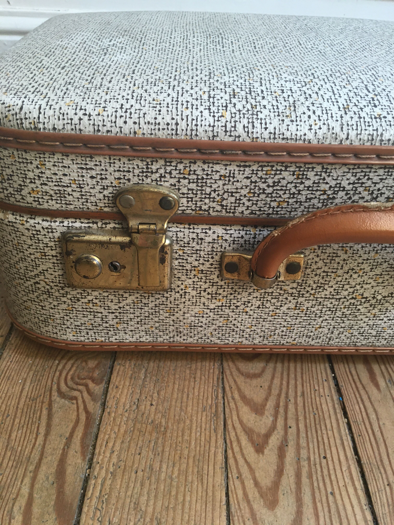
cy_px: 262
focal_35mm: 29
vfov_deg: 61.7
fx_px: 440
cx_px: 197
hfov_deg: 48.2
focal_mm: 4.15
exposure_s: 1/33
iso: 64
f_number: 2.2
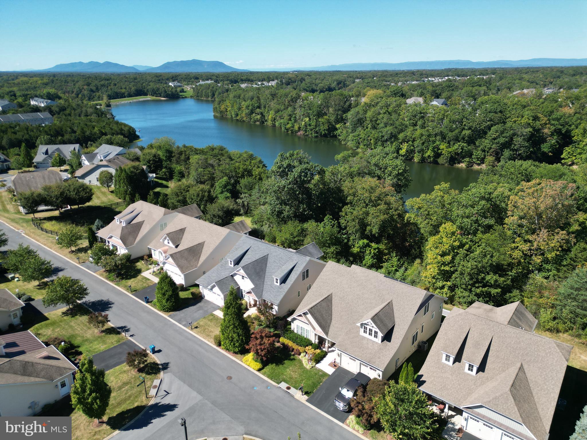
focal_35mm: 24
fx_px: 407
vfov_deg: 56.8
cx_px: 294
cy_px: 220
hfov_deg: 71.6
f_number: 1.7
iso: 140
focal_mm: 6.72
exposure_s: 1/2500
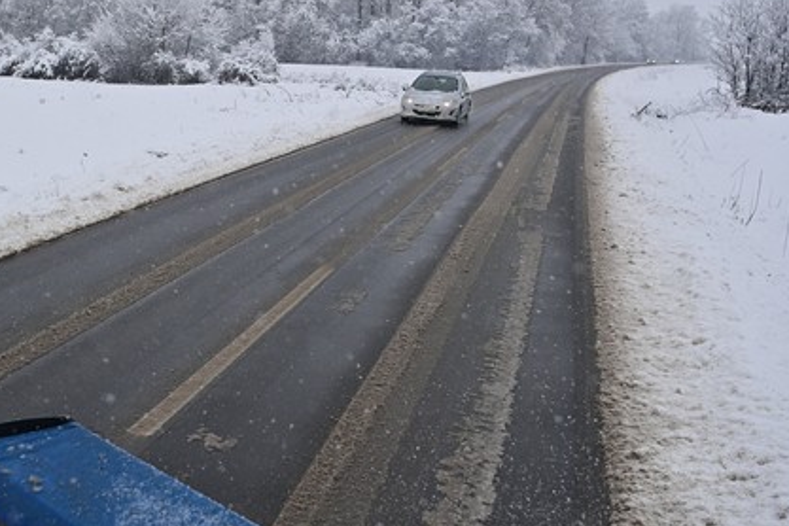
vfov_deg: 29.2
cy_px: 215
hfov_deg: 42.1
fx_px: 1008
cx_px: 250
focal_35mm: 46
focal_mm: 24
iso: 640
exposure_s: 1/2000
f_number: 2.8
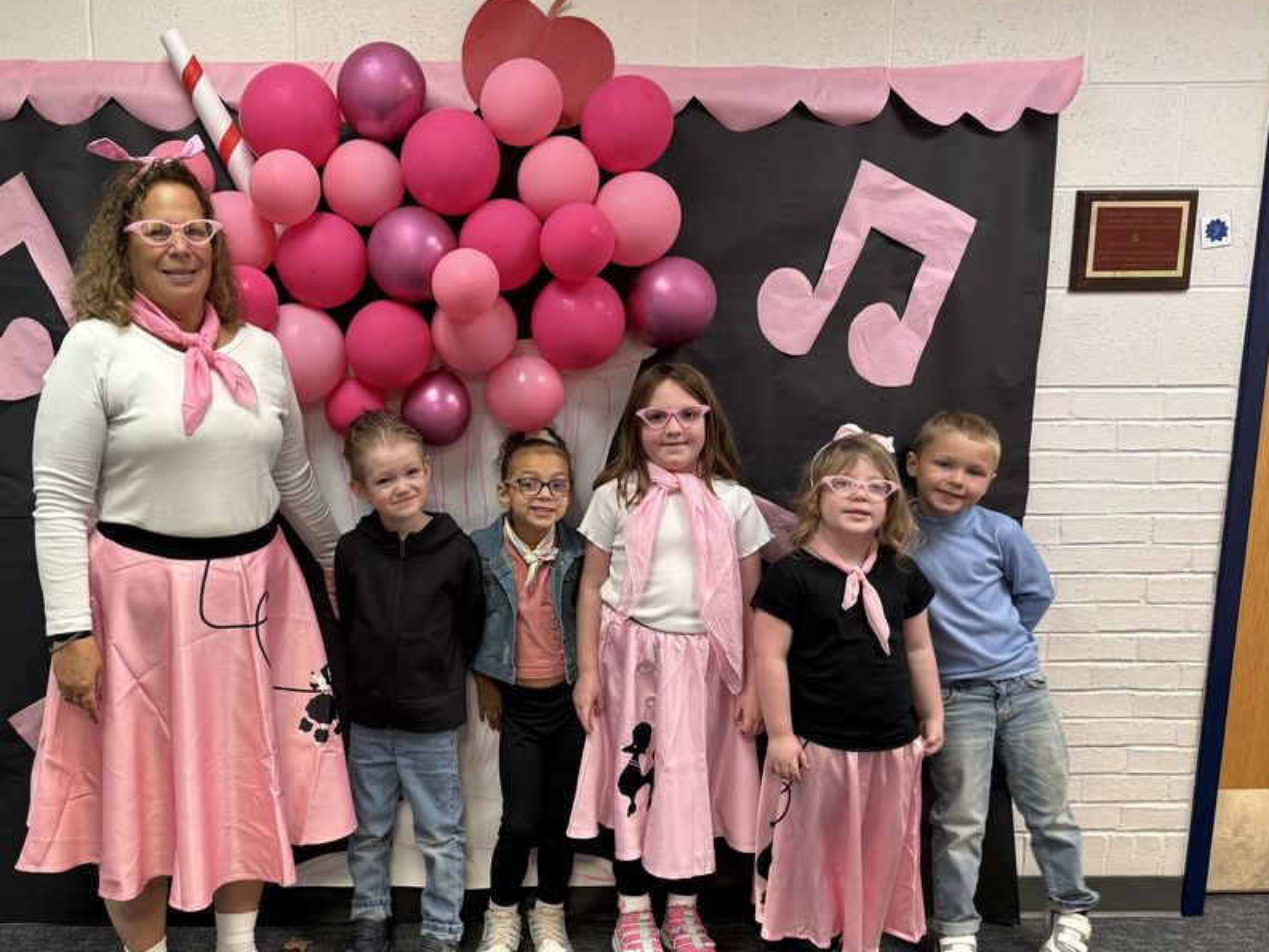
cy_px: 568
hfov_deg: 57.5
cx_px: 461
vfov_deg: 45.2
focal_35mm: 31
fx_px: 1137
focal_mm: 6.76
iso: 250
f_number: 1.78
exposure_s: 1/60
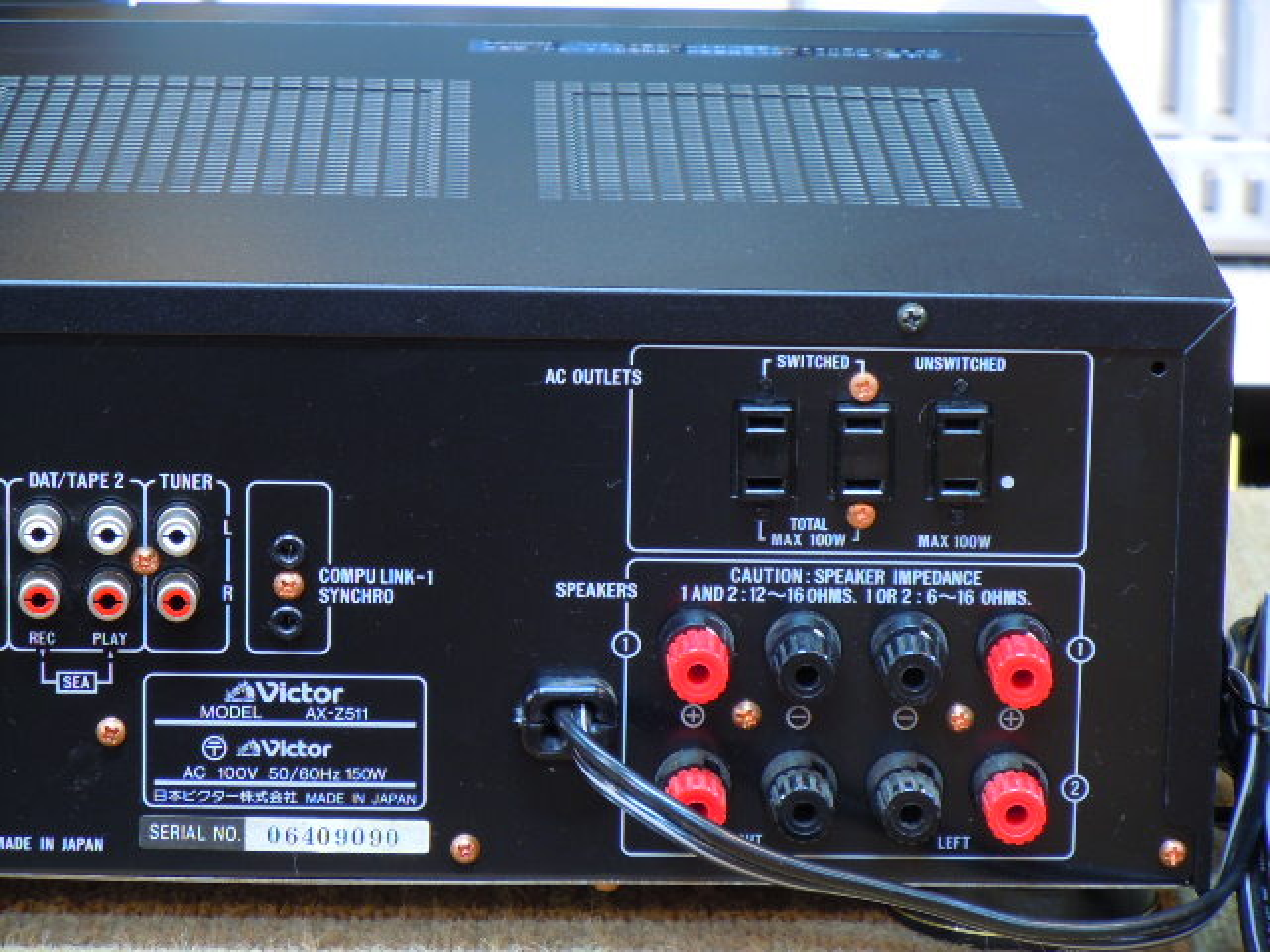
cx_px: 635
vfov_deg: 8.5
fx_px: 6384
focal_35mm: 174
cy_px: 476
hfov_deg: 11.4
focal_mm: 31.4
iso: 100
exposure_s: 1/1.3
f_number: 4.6
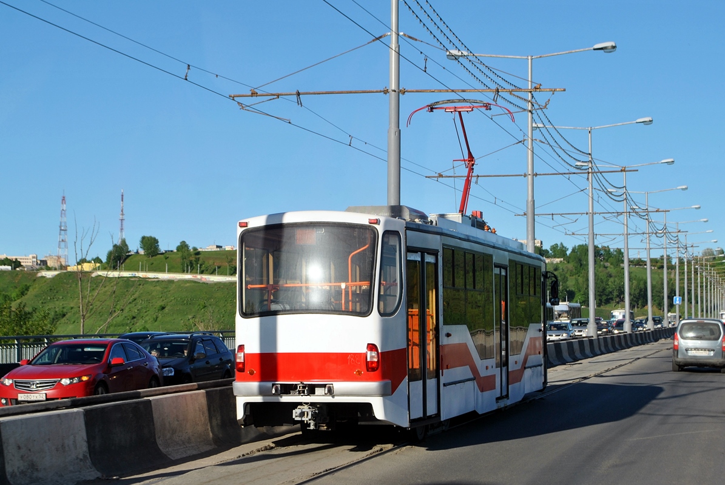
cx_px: 362
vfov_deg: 22.7
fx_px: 1210
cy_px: 242
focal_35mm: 60
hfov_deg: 33.4
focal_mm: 40
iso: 100
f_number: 9
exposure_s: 1/320
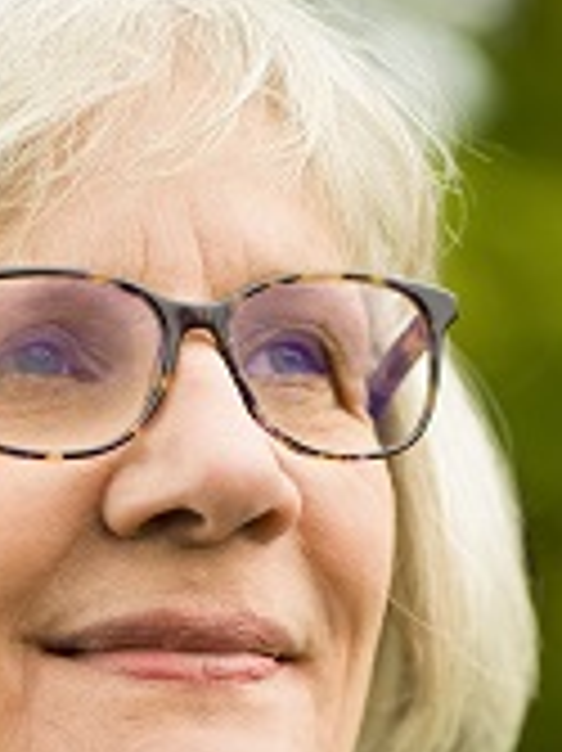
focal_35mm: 289
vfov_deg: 6.7
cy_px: 1270
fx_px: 6264
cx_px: 0
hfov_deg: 5.1
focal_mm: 80
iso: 100
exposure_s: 1/640
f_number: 1.9
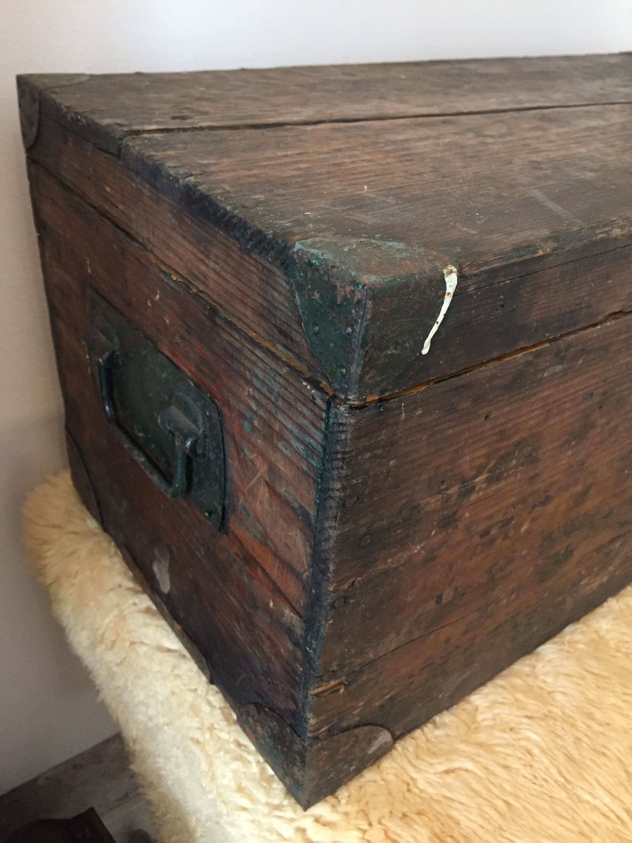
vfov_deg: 61.7
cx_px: 316
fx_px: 706
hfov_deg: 48.2
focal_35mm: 29
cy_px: 422
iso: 320
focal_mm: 4.15
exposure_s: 1/33
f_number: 2.2
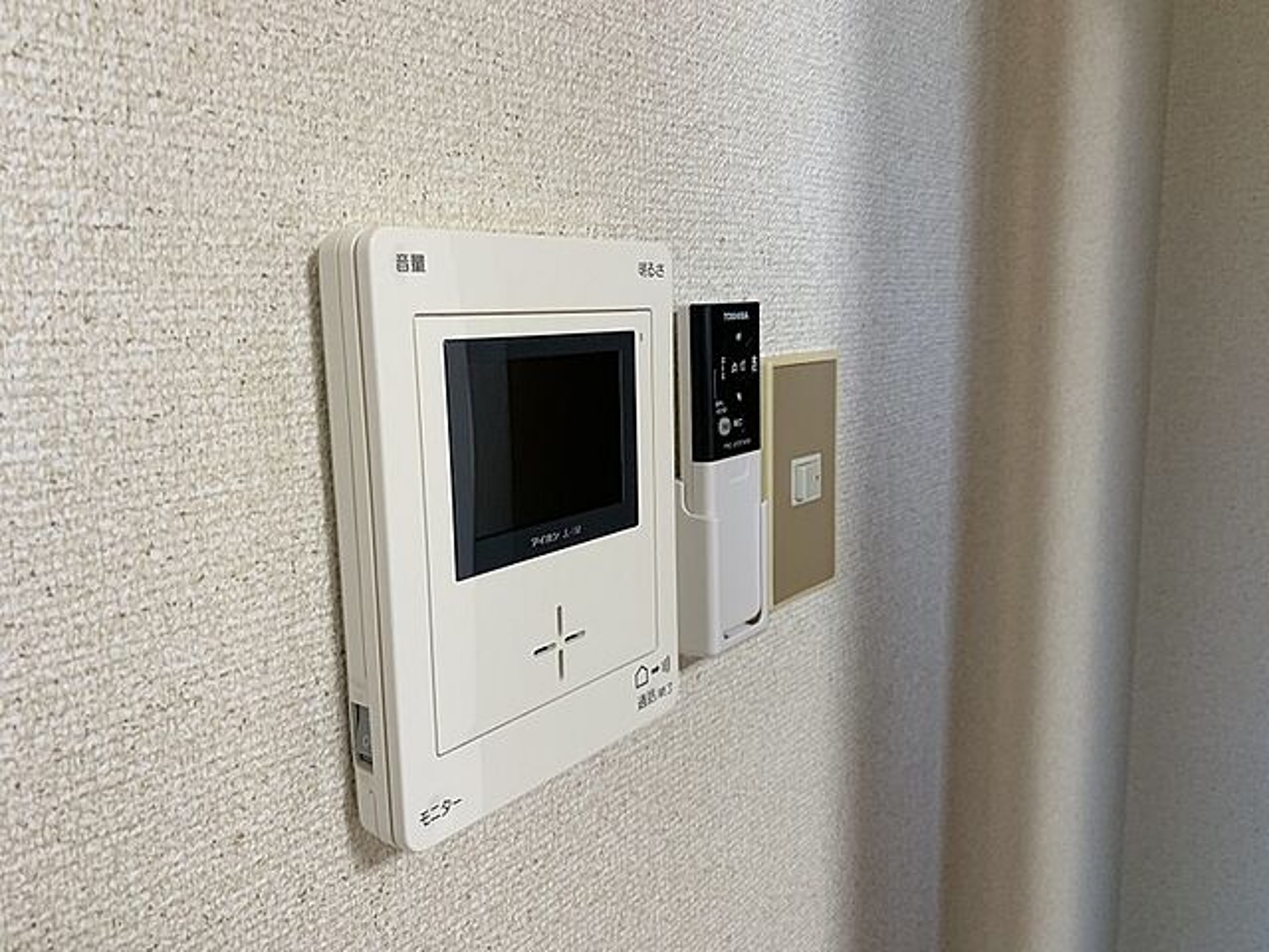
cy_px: 476
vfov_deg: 53.1
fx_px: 953
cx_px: 634
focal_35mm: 26
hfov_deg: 67.3
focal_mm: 4.25
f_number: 1.8
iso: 80
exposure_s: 1/60
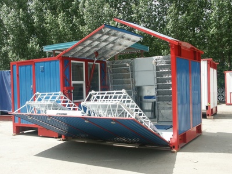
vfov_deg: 37.7
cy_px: 87
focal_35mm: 38
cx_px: 116
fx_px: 255
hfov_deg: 49.0
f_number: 5.6
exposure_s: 1/250
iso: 100
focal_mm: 9.8
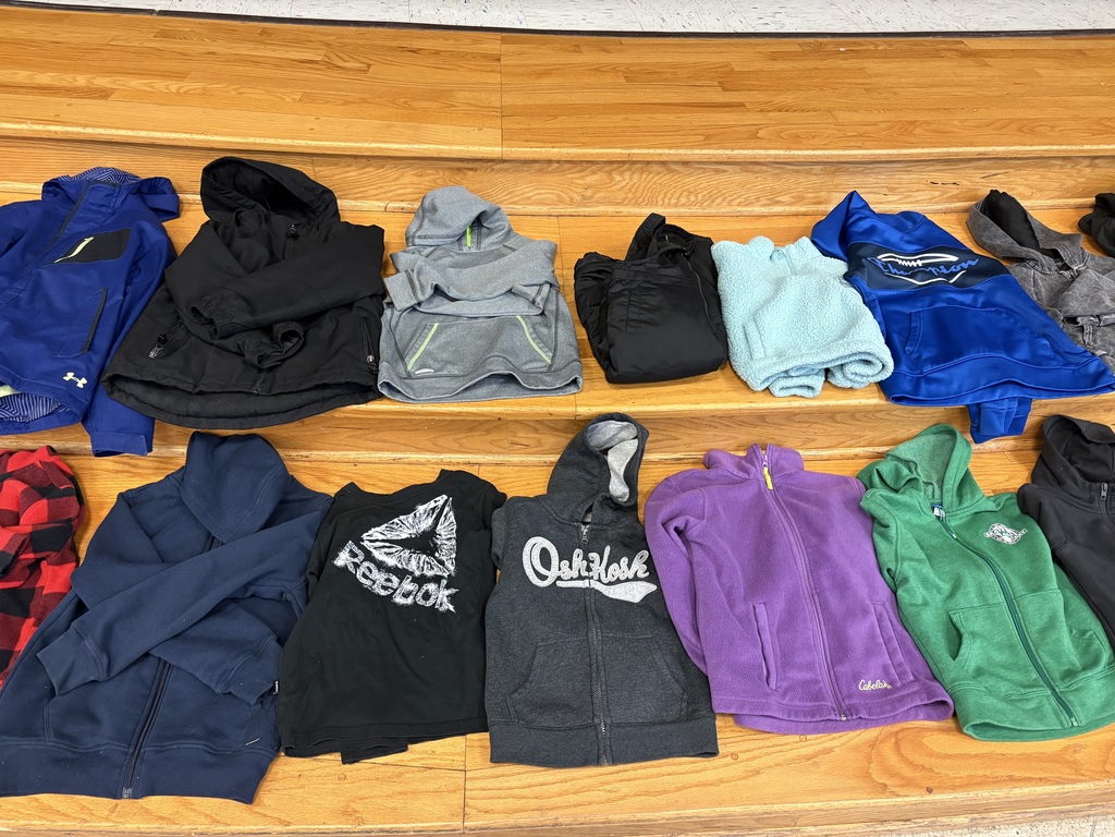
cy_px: 418
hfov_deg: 67.3
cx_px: 558
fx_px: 837
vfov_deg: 53.1
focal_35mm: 26
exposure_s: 1/60
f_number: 1.6
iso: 320
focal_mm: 5.96
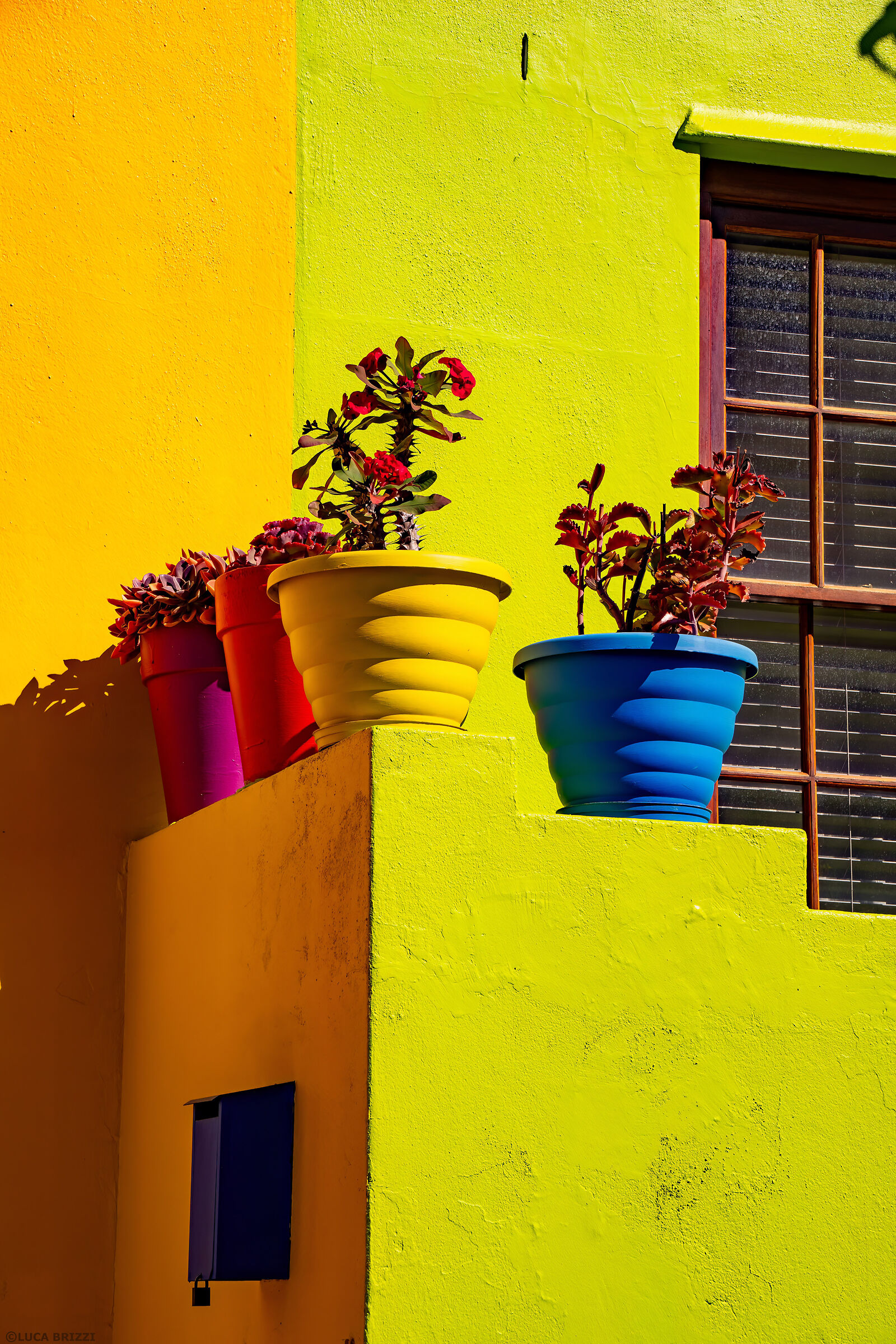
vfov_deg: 19.5
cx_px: 448
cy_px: 672
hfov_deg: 13.0
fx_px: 3920
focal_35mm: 105
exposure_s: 1/640
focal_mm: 70
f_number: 8
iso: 100
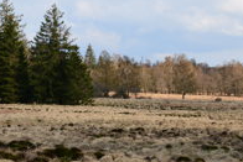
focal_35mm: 159
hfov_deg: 12.9
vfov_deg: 8.6
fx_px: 1074
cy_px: 53
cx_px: 133
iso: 100
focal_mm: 52
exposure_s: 1/320
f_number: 5
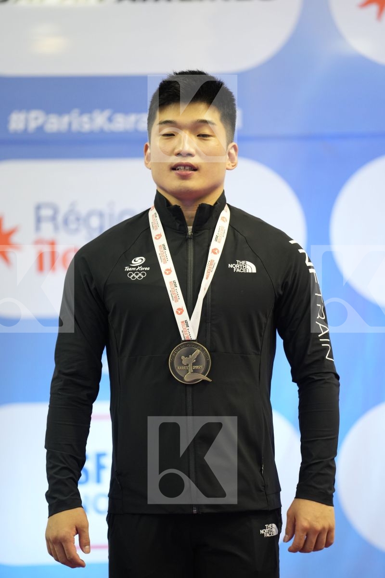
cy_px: 289
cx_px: 192
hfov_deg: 7.6
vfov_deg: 11.4
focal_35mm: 181
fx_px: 2903
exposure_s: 1/250
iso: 1600
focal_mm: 181
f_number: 2.8
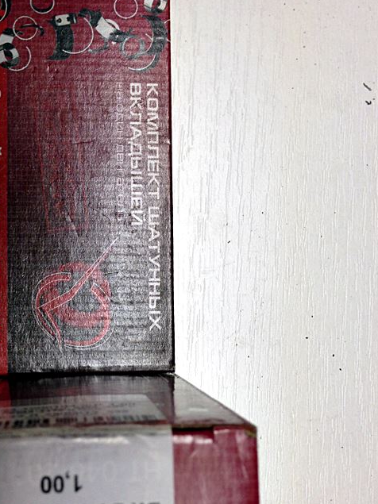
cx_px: 110
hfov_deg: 27.7
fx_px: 757
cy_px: 262
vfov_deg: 36.8
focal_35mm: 52
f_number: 2.4
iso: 64
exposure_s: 1/24
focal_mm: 4.12
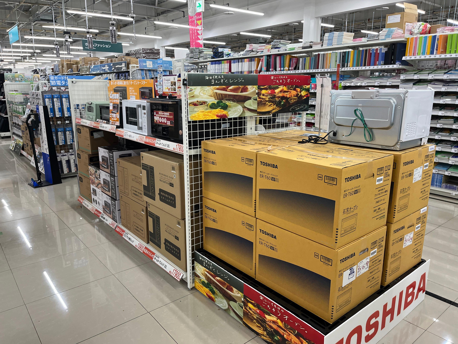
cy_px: 172
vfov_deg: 53.1
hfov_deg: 67.3
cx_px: 229
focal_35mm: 26
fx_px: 344
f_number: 1.6
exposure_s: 1/100
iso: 100
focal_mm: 5.1
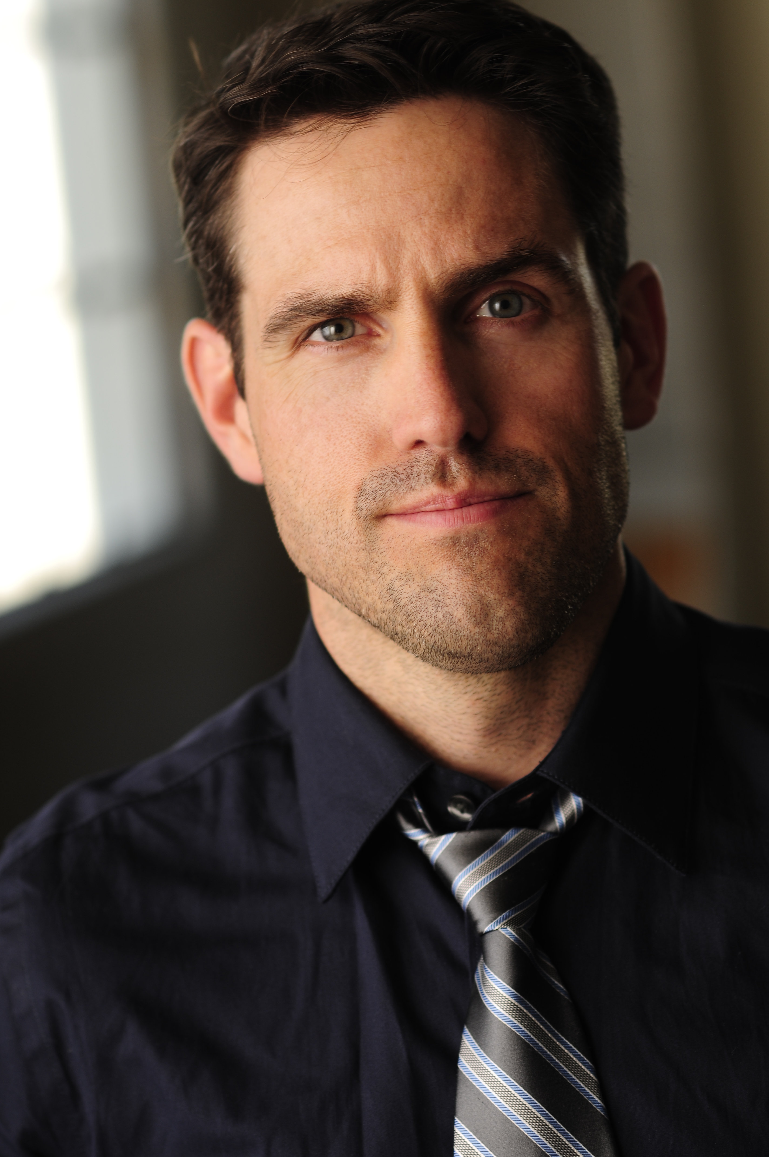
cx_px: 384
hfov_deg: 10.7
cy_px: 578
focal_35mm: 128
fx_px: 4096
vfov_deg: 16.1
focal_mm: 85
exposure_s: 1/160
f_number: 3.2
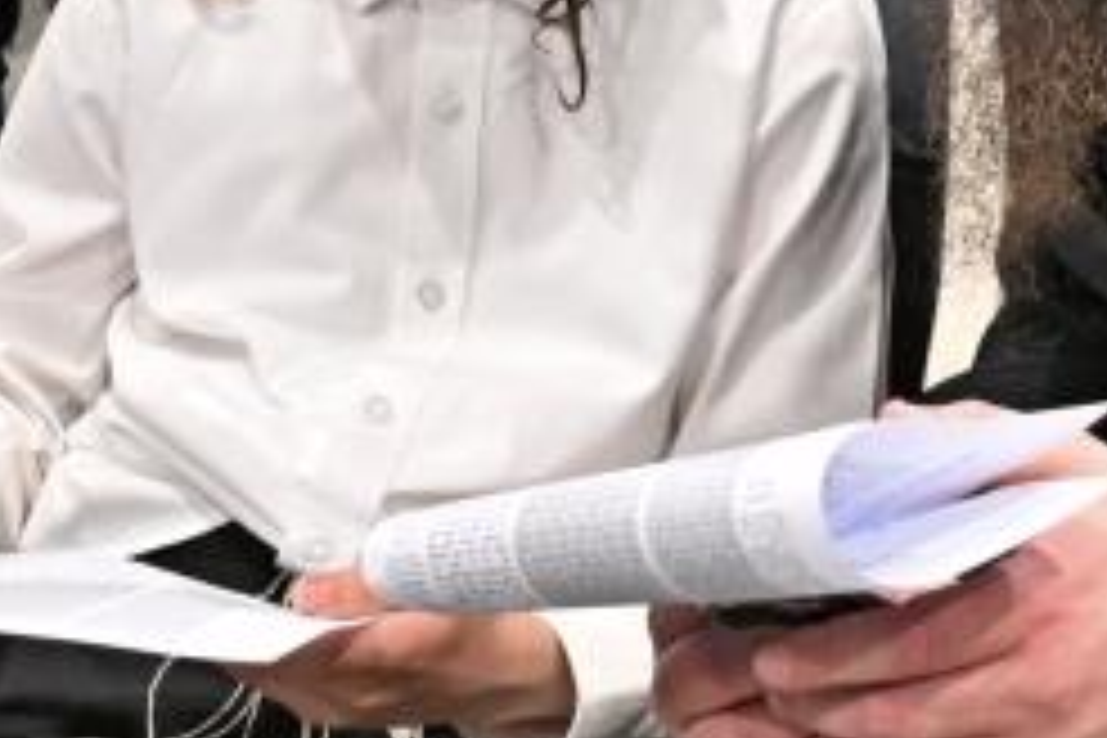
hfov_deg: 13.7
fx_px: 4612
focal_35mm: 150
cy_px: -425
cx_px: 783
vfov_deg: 8.9
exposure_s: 1/160
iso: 1250
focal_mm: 24
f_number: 4
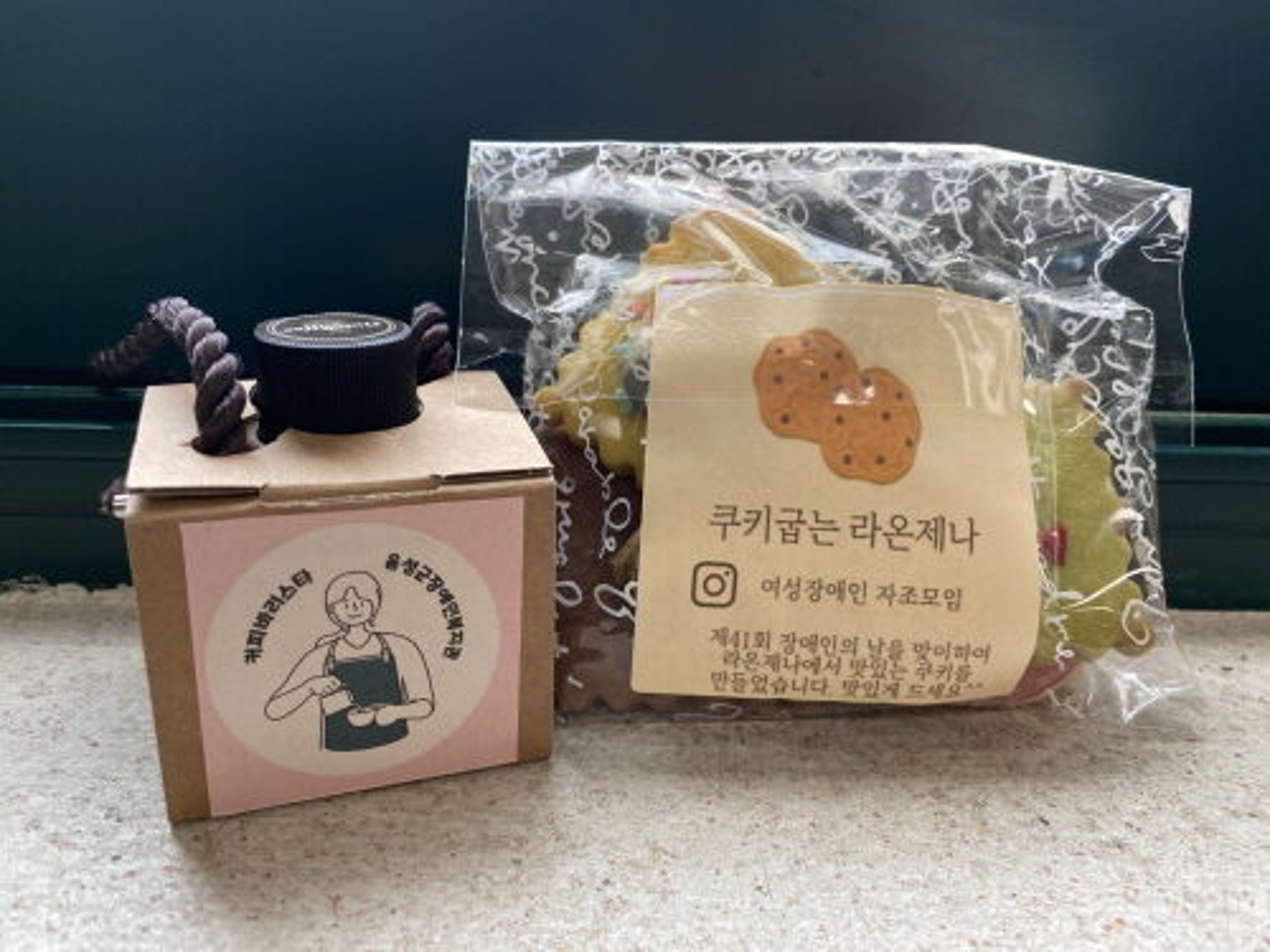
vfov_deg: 53.1
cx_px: 635
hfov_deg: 67.3
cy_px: 476
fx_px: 954
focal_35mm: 26
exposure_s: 1/120
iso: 50
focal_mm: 4.25
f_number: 1.8
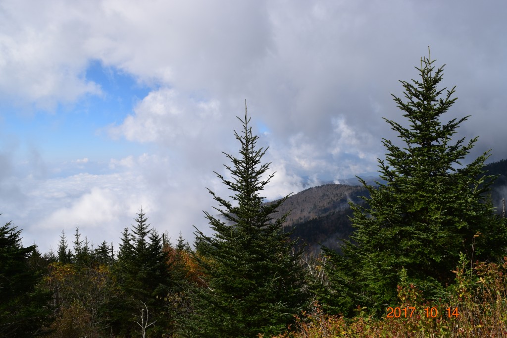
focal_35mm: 27
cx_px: 254
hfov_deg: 67.4
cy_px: 169
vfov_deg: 47.9
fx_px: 380
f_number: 11
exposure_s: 1/500
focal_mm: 18
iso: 250
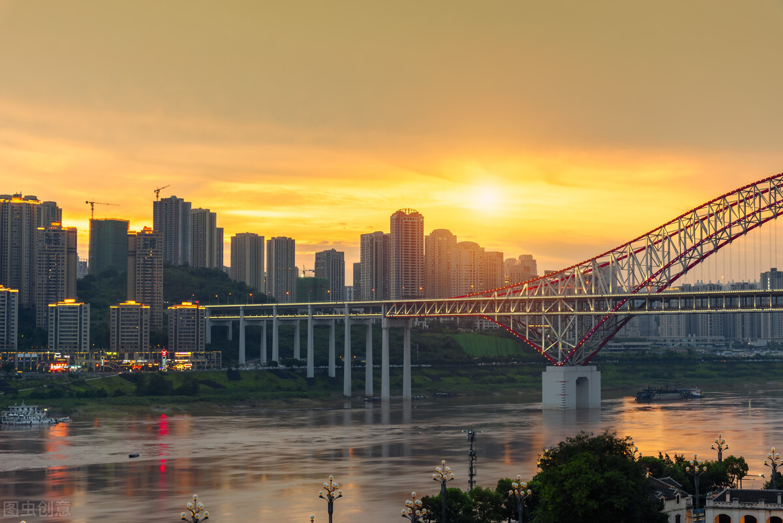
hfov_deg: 34.5
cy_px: 262
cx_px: 392
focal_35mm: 58
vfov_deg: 23.4
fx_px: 1262
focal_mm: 58
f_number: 11
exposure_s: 1/5
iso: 64
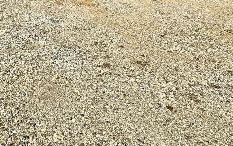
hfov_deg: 44.7
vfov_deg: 24.5
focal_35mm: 41
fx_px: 260
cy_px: -72
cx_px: 33
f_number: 2.2
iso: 40
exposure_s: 1/2874
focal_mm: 2.22
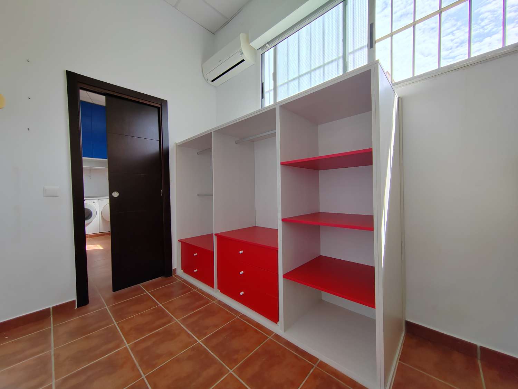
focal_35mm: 13
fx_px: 195
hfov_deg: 106.2
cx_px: 259
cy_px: 194
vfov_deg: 89.9
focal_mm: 2.16
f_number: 2.2
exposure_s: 1/210
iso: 100
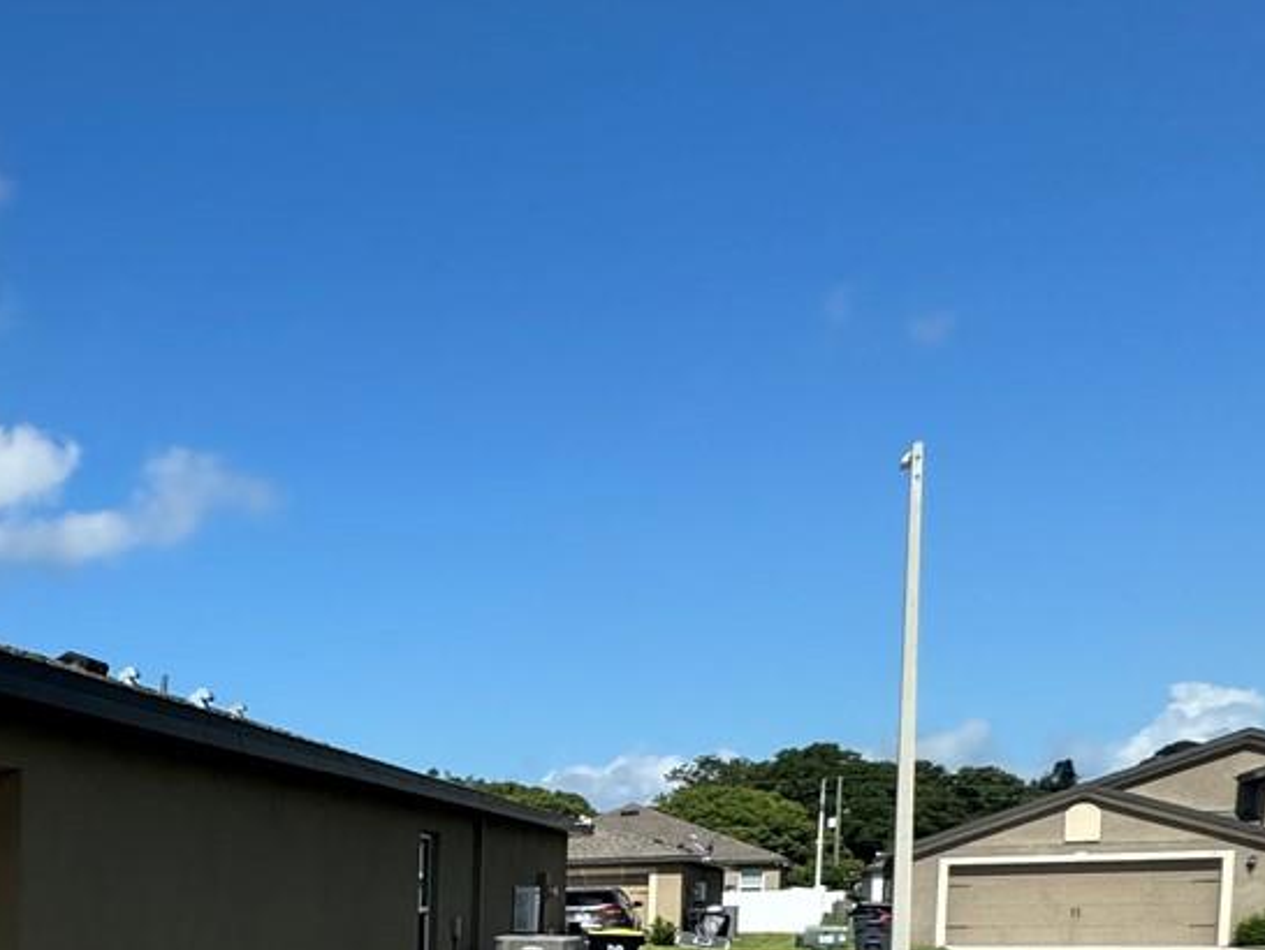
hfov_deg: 32.7
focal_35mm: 41
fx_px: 1499
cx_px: -417
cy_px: 1033
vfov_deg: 31.4
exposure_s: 1/2208
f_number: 2.2
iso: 50
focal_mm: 2.22
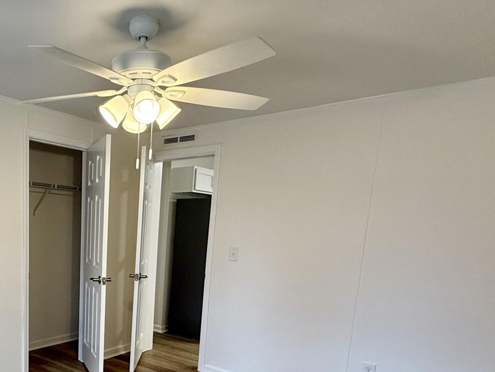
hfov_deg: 56.6
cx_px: 90
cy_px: 290
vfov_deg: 46.1
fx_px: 415
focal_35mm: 29
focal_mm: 2.22
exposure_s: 1/120
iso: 250
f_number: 2.2
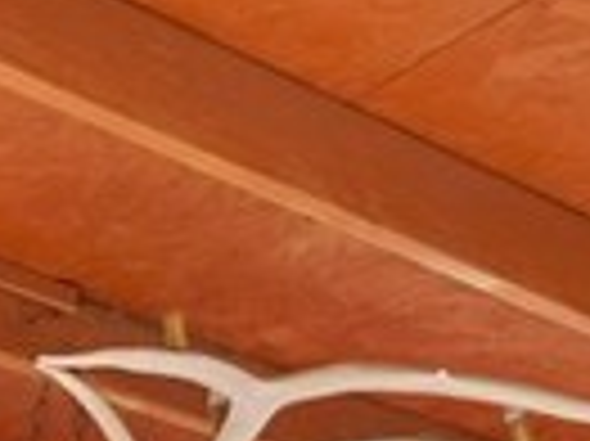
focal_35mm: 120
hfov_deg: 15.9
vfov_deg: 10.0
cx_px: -86
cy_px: 1222
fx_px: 2043
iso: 400
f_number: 11
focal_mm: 16
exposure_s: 1/50
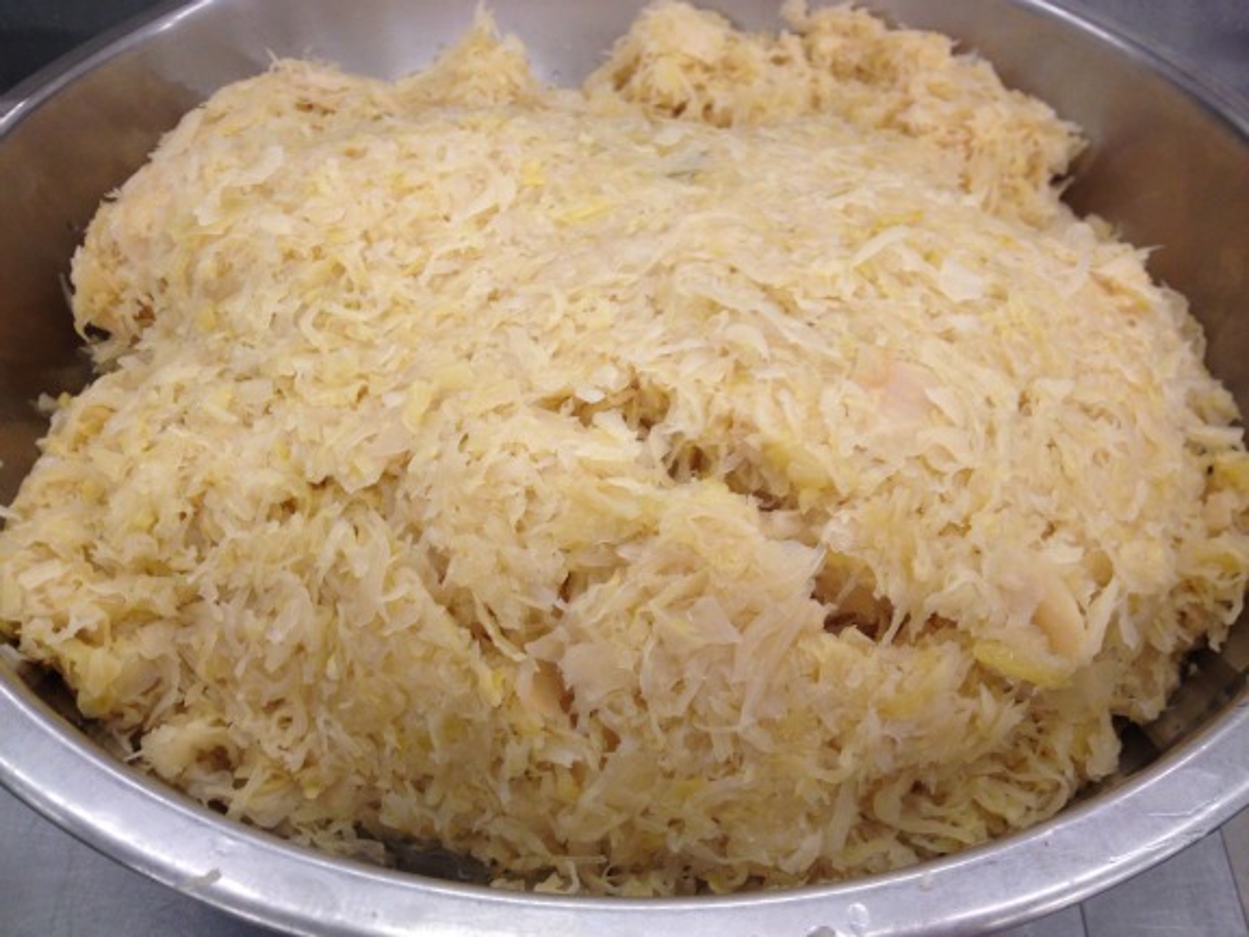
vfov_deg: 40.7
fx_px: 1263
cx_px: 624
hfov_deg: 52.6
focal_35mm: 35
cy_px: 468
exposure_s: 1/20
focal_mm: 4.28
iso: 80
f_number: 2.4
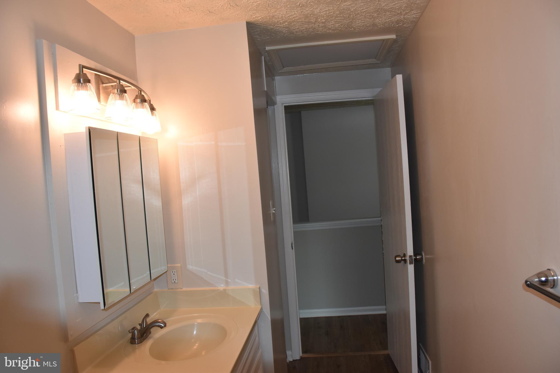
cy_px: 186
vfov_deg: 47.9
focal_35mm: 27
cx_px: 280
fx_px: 420
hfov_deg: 67.4
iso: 500
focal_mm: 18
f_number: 5.6
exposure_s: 1/125
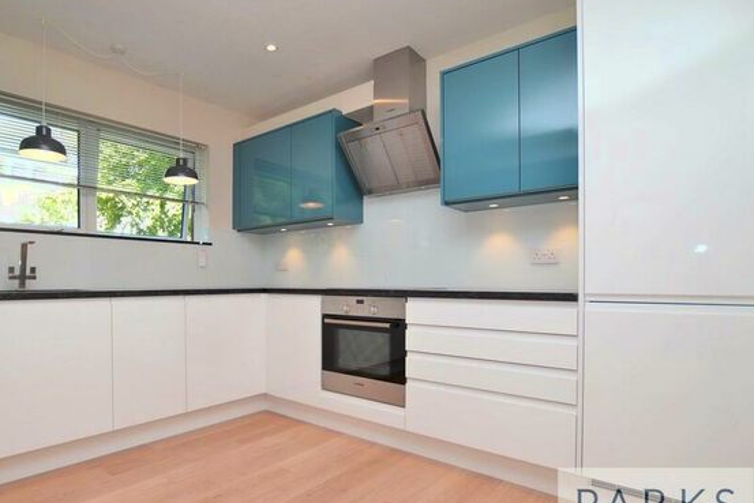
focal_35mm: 19
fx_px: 398
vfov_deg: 64.3
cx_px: 301
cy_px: 284
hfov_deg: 85.8
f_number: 4
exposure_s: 1/60
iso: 100
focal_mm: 10
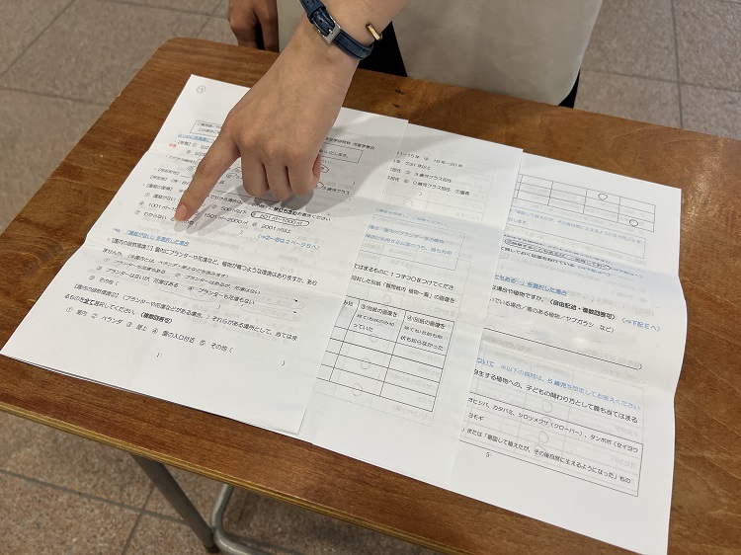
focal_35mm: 26
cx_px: 370
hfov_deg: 67.3
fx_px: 556
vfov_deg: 53.0
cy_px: 278
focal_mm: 5.7
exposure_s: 1/100
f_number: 1.5
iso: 80
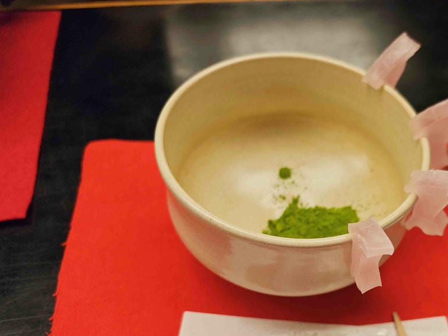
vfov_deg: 38.7
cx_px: 331
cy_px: 248
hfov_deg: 49.5
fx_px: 466
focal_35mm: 36
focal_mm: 8.72
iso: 200
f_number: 2
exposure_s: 1/100
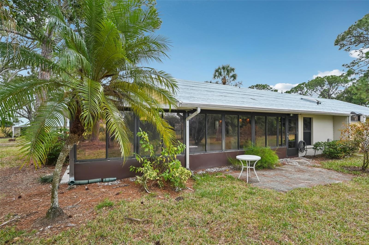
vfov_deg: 67.3
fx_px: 184
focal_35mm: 18
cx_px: 184
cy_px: 122
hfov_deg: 90.1
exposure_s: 1/250
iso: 400
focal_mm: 18
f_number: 8
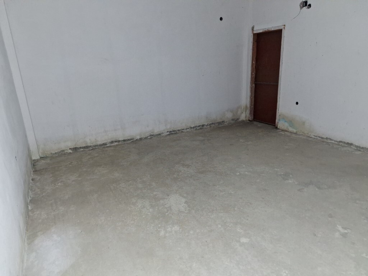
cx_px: 184
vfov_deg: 58.9
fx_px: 245
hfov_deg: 73.9
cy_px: 138
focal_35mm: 23
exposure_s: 1/10
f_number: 1.8
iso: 25
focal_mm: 5.54
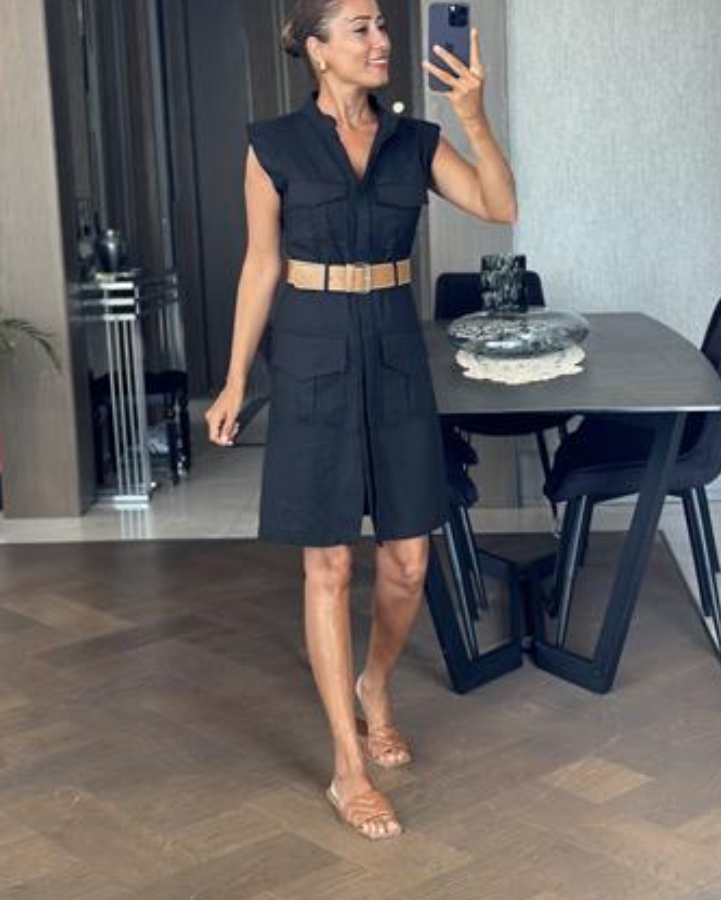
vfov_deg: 32.9
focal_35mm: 57
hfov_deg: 26.7
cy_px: 368
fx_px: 1520
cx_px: 359
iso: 125
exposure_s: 1/98
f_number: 1.78
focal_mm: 6.86
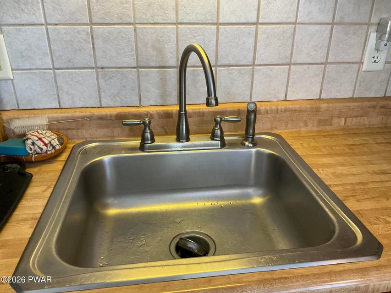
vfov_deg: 48.2
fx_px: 328
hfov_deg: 61.7
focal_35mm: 29
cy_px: 146
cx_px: 196
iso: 160
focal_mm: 3
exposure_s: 1/60
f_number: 1.8
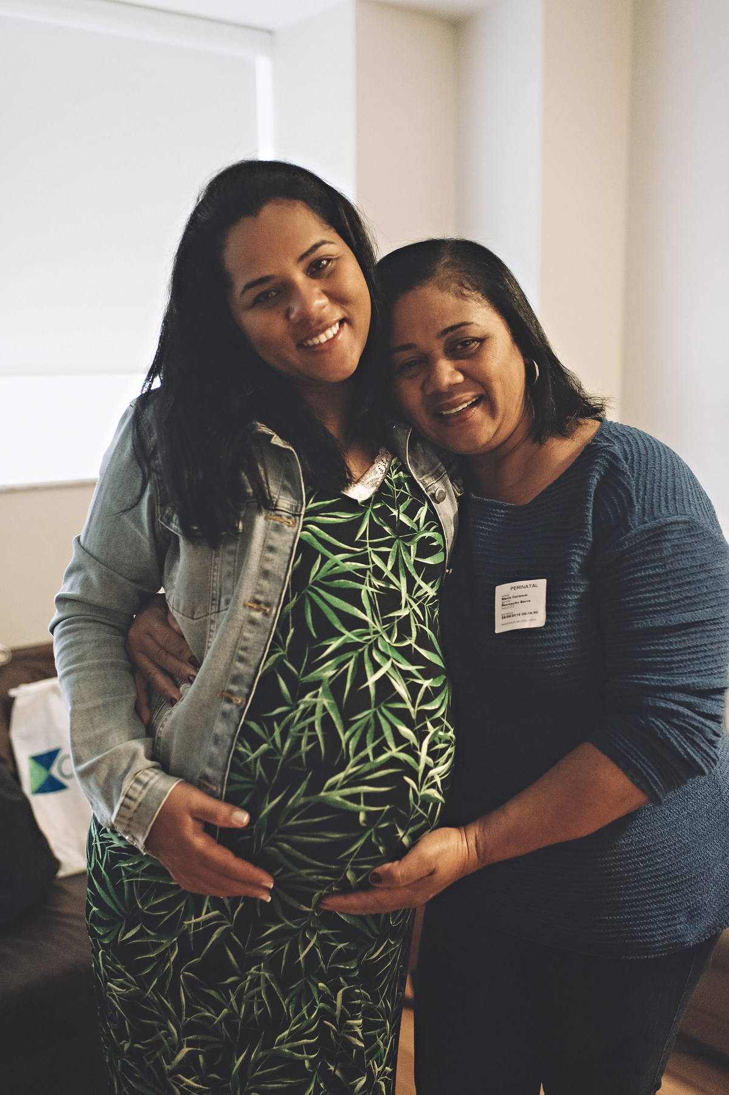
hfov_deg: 37.8
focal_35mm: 35
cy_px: 548
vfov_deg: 54.5
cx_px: 364
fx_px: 1064
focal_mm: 35
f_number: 2.2
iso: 2500
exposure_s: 1/125
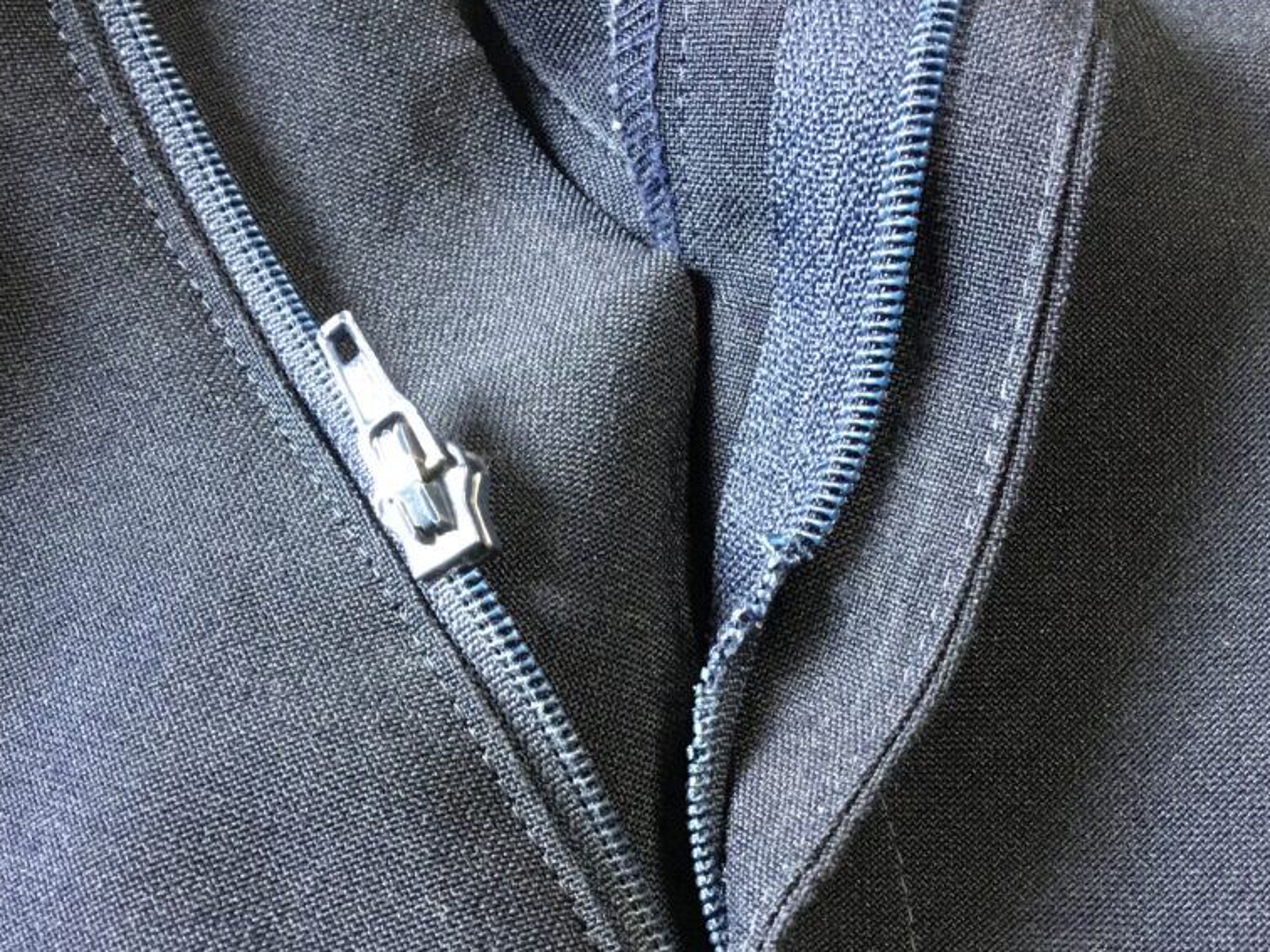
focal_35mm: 42
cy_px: 604
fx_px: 1541
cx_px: 633
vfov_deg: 34.1
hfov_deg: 44.8
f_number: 2.4
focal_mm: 3.3
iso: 200
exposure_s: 1/17
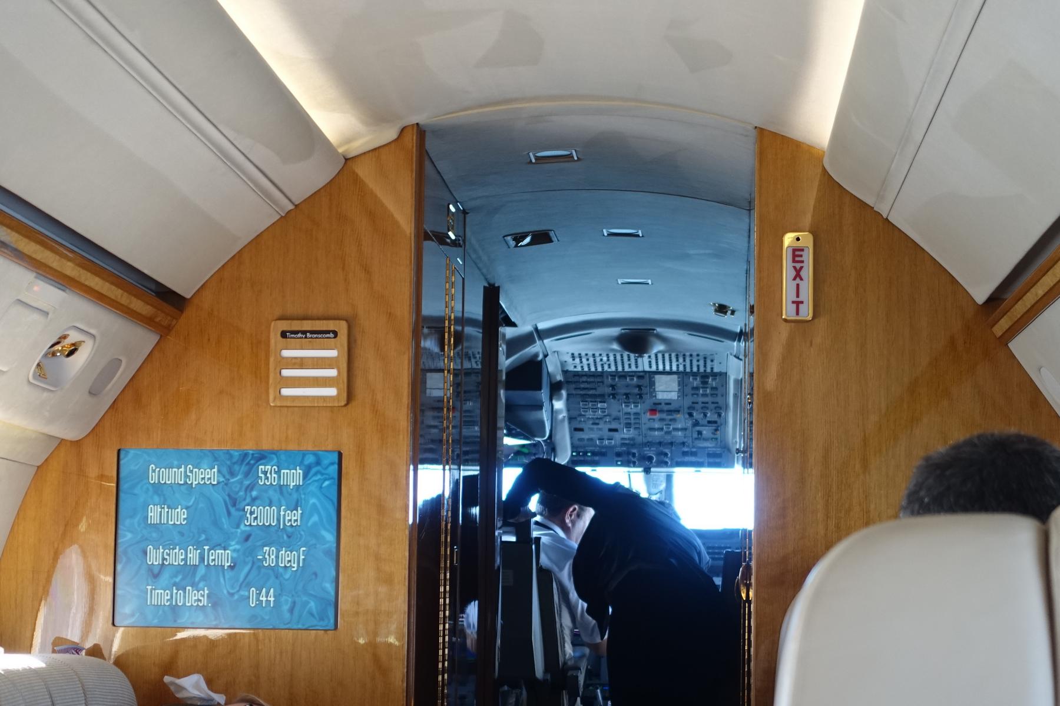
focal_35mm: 70
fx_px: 2061
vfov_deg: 19.5
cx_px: 530
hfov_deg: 28.8
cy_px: 353
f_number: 2.8
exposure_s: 1/80
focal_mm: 25.7
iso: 400
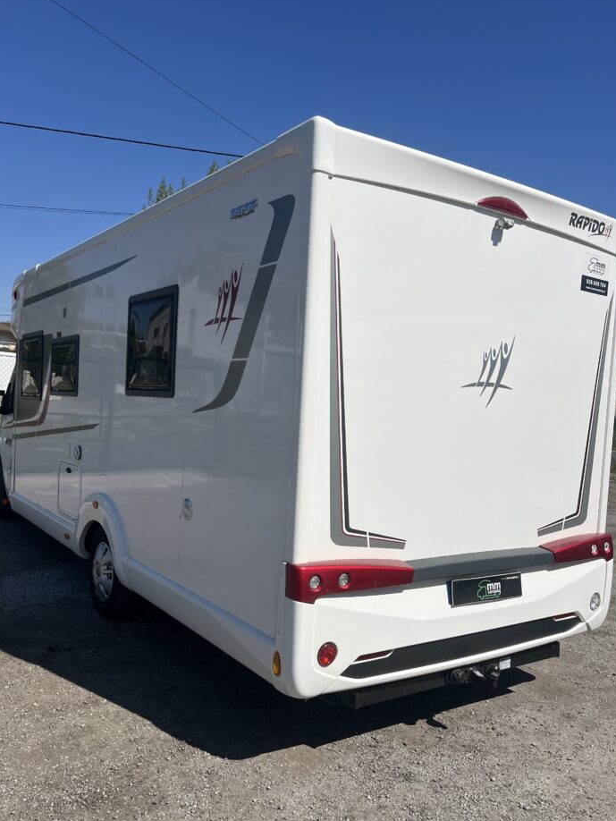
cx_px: 300
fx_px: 688
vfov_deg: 61.5
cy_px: 452
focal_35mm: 29
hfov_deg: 48.2
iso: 50
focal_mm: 5.1
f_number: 1.6
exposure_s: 1/9091
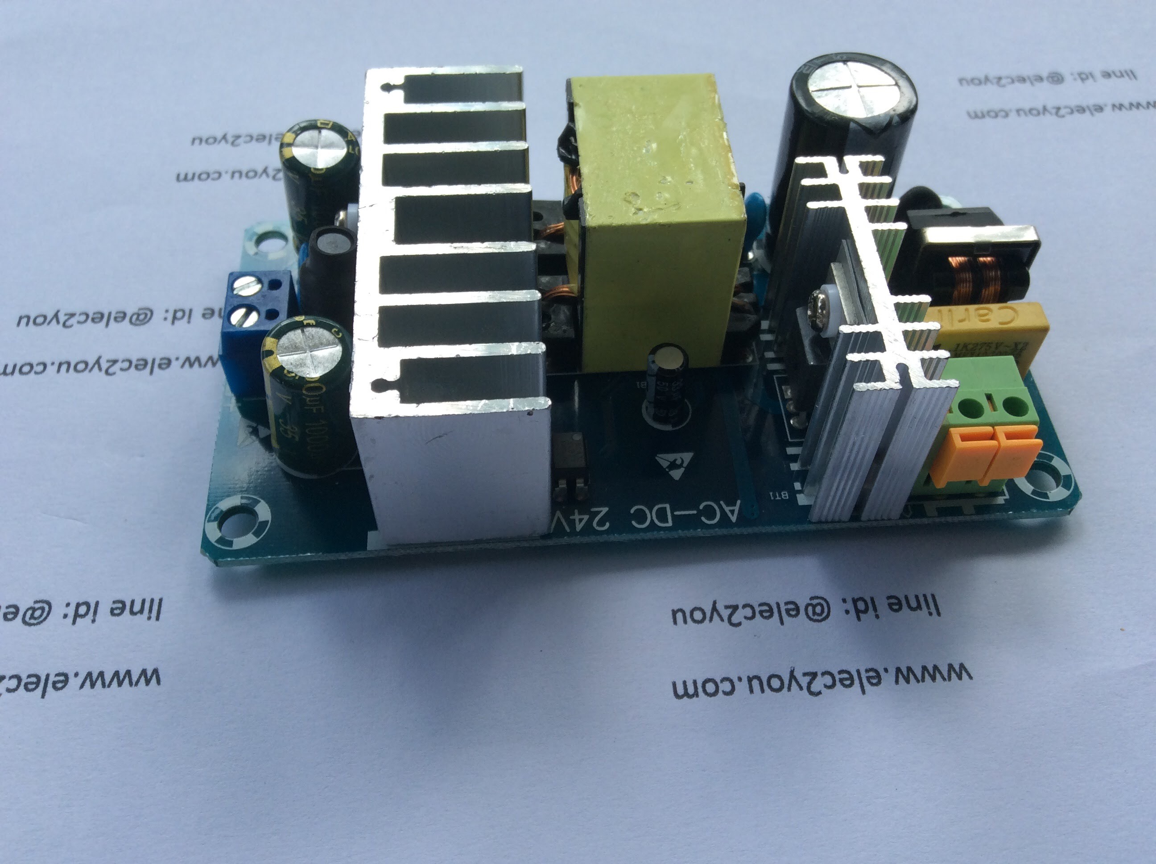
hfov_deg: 56.9
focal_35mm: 32
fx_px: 1067
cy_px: 432
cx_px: 578
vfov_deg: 44.1
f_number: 2.4
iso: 32
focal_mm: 3.3
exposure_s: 1/292
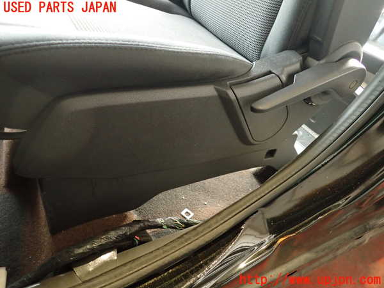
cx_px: 192
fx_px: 277
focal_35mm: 25
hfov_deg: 69.4
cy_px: 144
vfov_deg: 54.9
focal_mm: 4.5
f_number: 2
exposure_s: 1/30
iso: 400
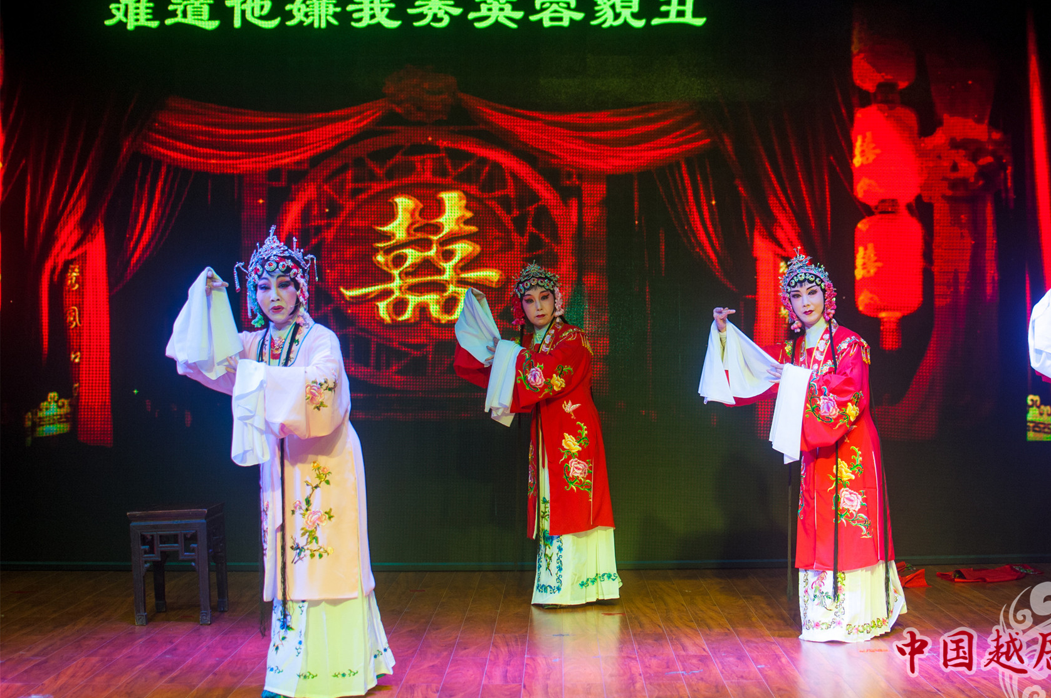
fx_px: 1825
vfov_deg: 21.6
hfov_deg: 32.0
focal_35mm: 63
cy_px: 323
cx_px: 626
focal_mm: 35
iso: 200
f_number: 2.2
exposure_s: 1/125
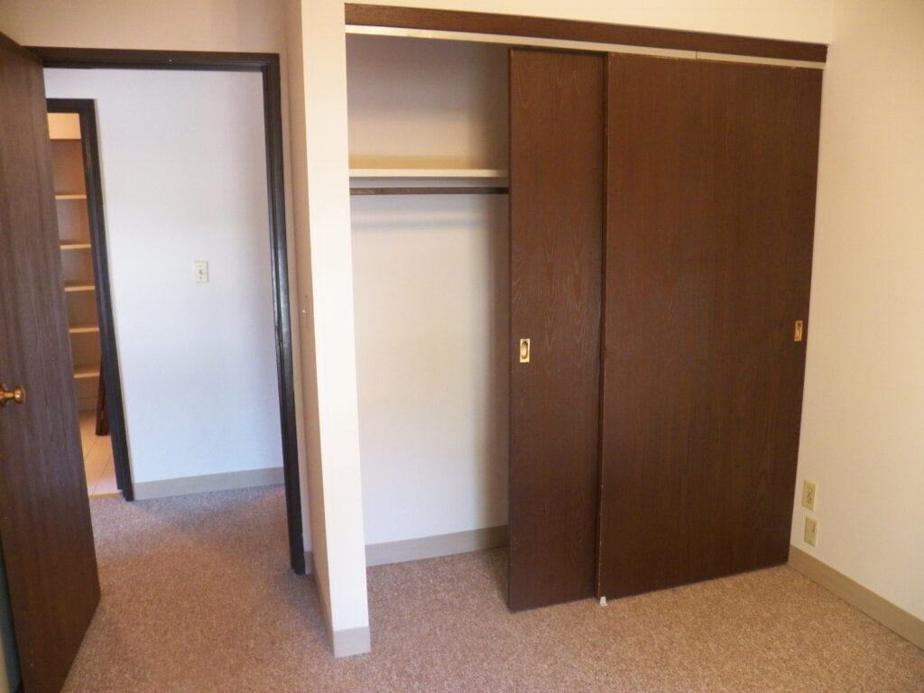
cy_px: 346
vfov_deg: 49.7
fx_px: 747
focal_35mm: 28
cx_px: 462
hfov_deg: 63.4
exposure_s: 1/30
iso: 400
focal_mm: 4.9
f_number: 2.8
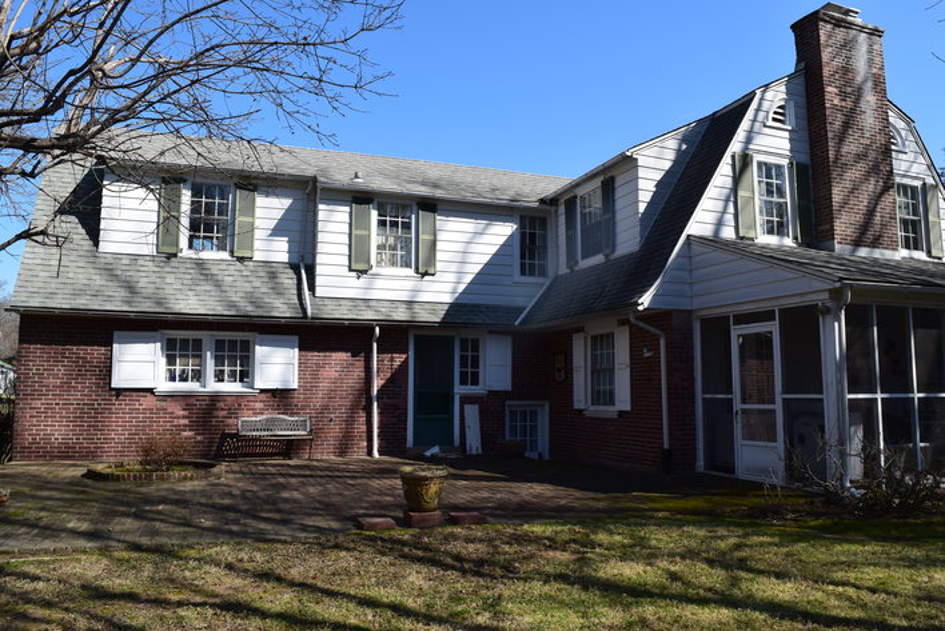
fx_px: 709
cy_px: 316
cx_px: 472
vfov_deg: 48.0
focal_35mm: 27
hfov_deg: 67.3
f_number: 11
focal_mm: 18
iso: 400
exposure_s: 1/500
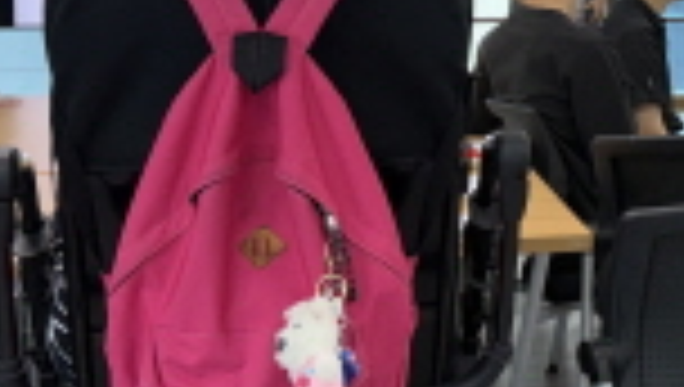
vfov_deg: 13.9
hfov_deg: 23.0
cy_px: -7
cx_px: 783
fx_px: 1562
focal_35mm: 86
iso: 125
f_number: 1.78
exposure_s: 1/120
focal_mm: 6.76
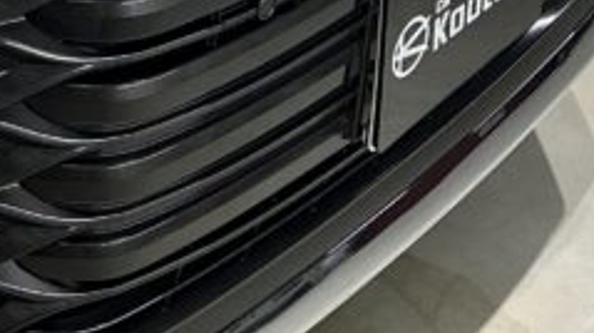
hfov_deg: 16.0
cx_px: -495
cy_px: -298
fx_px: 1763
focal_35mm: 112
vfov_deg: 10.1
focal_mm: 6.86
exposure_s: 1/309
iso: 80
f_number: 1.78
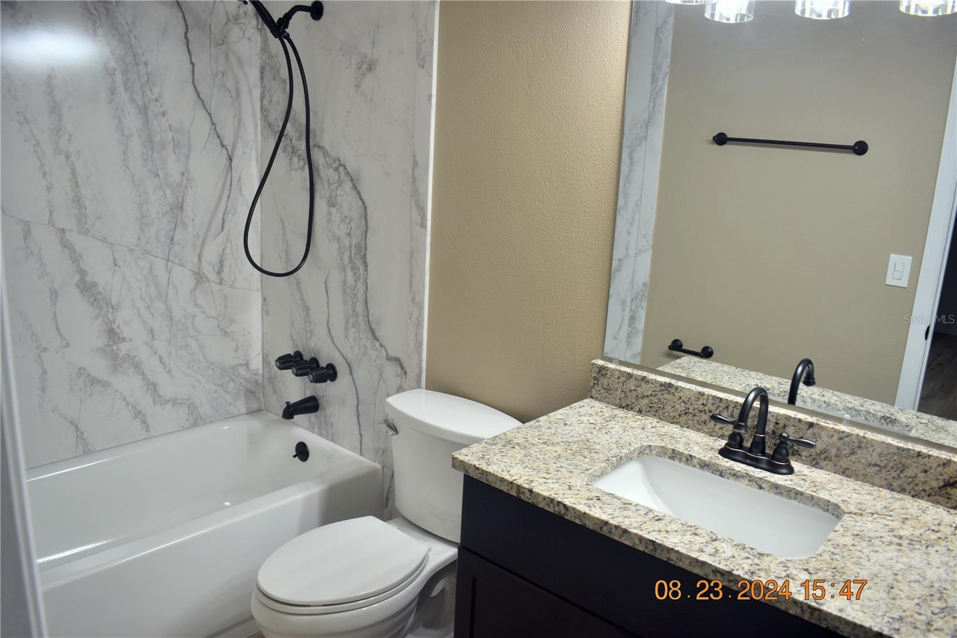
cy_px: 319
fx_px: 718
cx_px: 478
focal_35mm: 27
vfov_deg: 47.9
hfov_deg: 67.4
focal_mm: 18
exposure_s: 1/60
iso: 400
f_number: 4
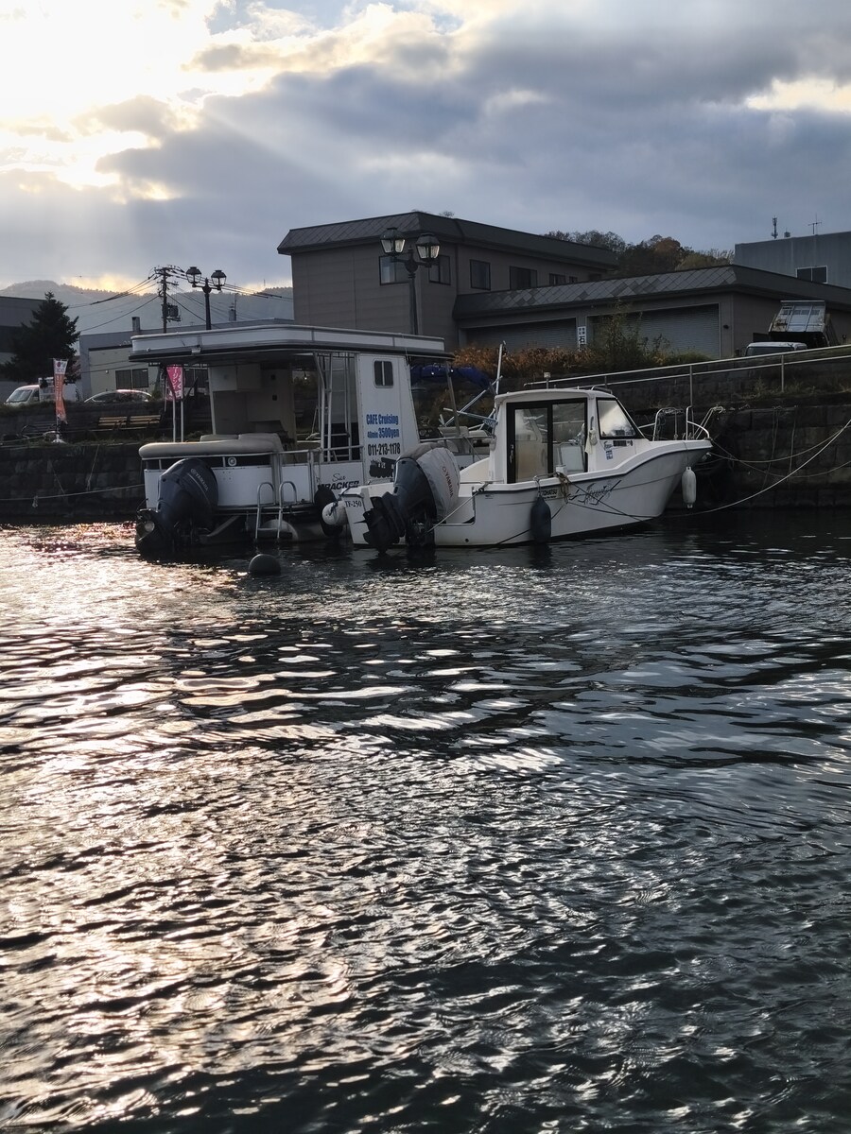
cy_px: 567
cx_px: 426
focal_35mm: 46
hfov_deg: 31.5
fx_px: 1508
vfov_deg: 41.2
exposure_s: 1/1945
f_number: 1.65
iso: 50
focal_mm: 6.18
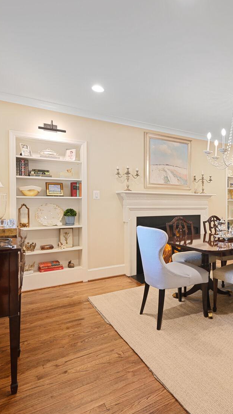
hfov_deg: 45.3
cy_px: 207
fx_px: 253
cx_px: 206
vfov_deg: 78.7
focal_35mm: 23
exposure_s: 1
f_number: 9
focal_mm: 14
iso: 200
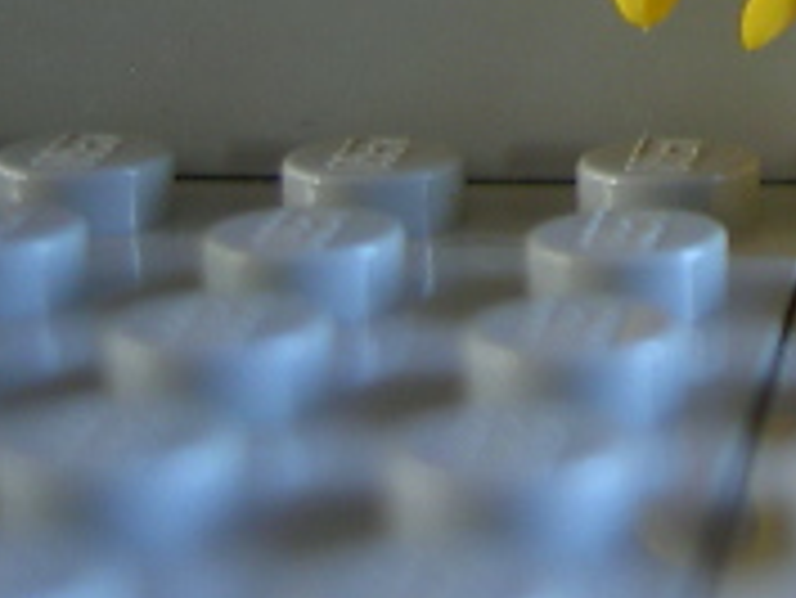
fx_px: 3245
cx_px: 1165
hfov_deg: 13.3
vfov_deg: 10.0
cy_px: -477
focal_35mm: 141
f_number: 2.8
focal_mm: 8
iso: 100
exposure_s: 1/19
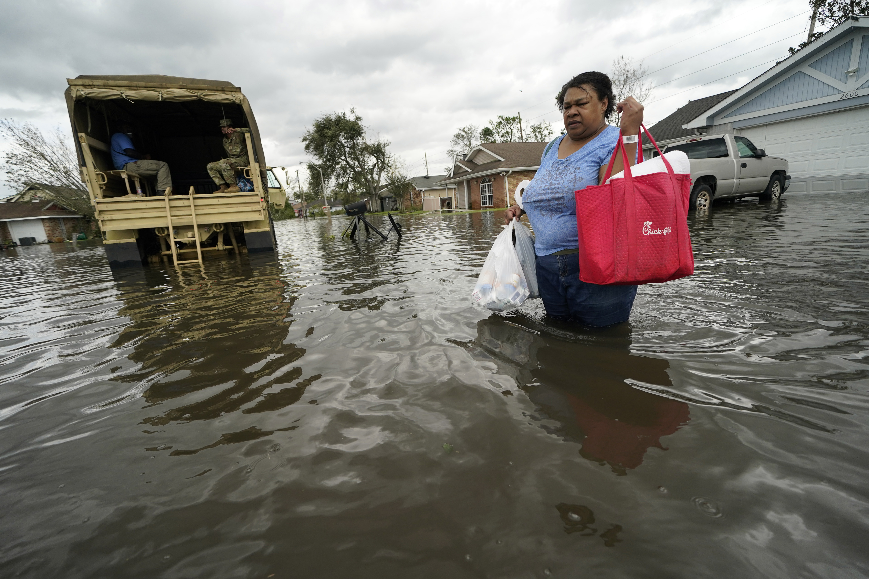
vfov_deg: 77.3
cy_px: 290
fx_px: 362
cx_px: 434
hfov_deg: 100.4
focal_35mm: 15
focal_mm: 15
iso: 640
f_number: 4
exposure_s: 1/4000
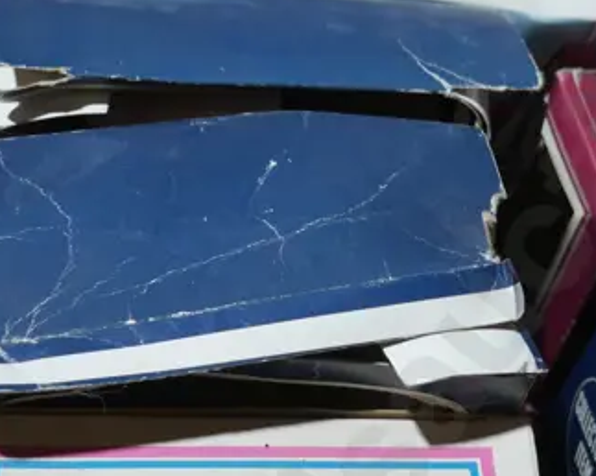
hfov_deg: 20.3
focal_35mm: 93
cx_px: 499
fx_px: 1639
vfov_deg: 16.5
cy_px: 310
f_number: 3.6
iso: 200
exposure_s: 1/60
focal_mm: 15
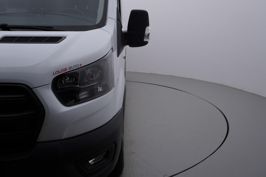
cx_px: 133
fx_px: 266
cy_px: 88
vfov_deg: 36.9
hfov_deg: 53.1
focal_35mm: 36
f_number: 5.6
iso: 125
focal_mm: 24
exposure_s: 1/125
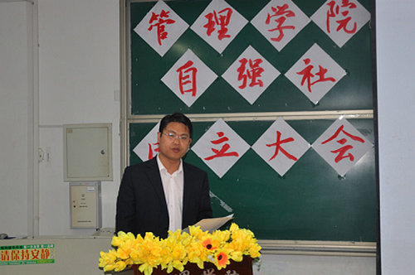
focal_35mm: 48
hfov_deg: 41.2
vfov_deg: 28.0
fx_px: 553
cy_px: 138
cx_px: 208
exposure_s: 1/30
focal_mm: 32
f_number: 4.2
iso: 200
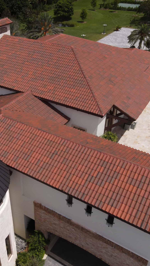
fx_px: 247
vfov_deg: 56.6
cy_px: 133
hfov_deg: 33.2
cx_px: 43
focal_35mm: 35
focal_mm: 4.5
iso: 100
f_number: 2.8
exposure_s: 1/60
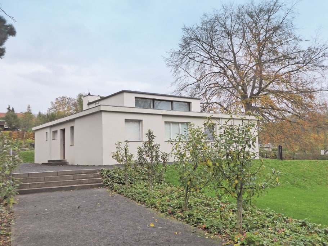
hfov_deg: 54.0
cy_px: 123
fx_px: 322
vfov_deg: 41.8
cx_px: 164
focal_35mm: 34
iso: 160
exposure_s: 1/160
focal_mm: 5.8
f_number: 3.6
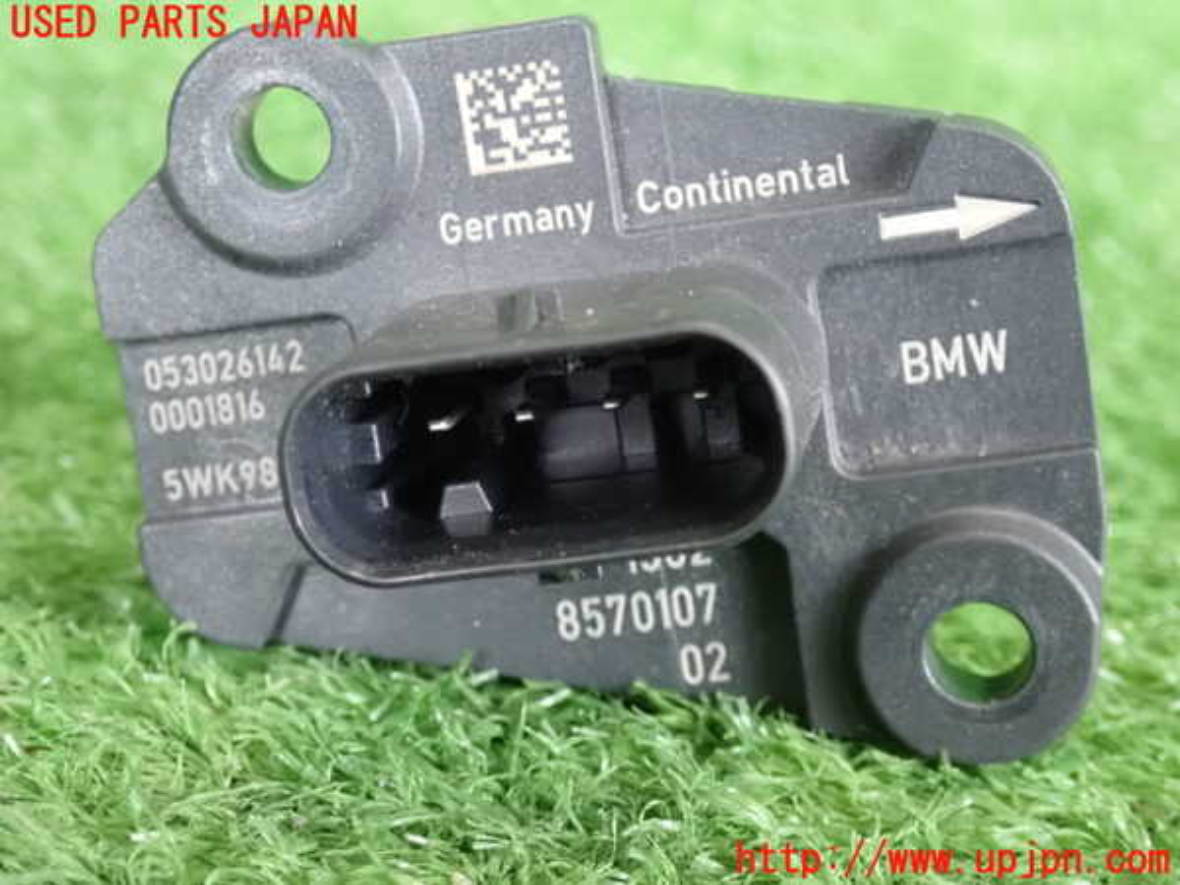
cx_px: 590
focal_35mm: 94
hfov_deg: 20.9
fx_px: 3204
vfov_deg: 15.7
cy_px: 442
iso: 1600
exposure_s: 1/20
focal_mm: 16.79
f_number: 4.7
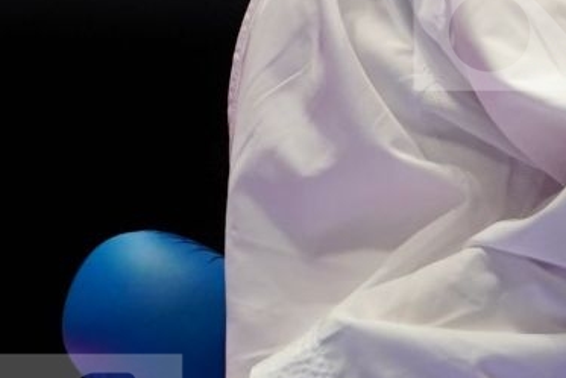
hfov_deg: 1.6
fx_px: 20320
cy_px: -47
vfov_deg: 1.1
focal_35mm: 1292
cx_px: 41
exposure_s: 1/1000
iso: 1250
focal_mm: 179
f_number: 2.8
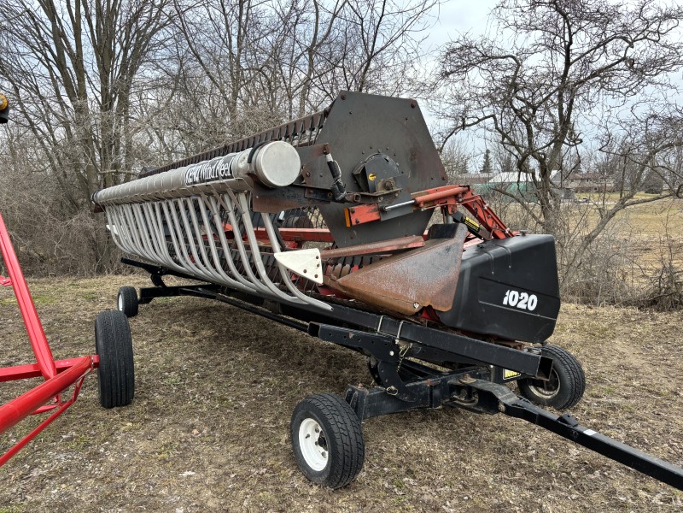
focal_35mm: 26
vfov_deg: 53.1
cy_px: 256
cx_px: 342
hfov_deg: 67.3
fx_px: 513
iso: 50
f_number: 1.6
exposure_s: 1/326
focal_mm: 5.96
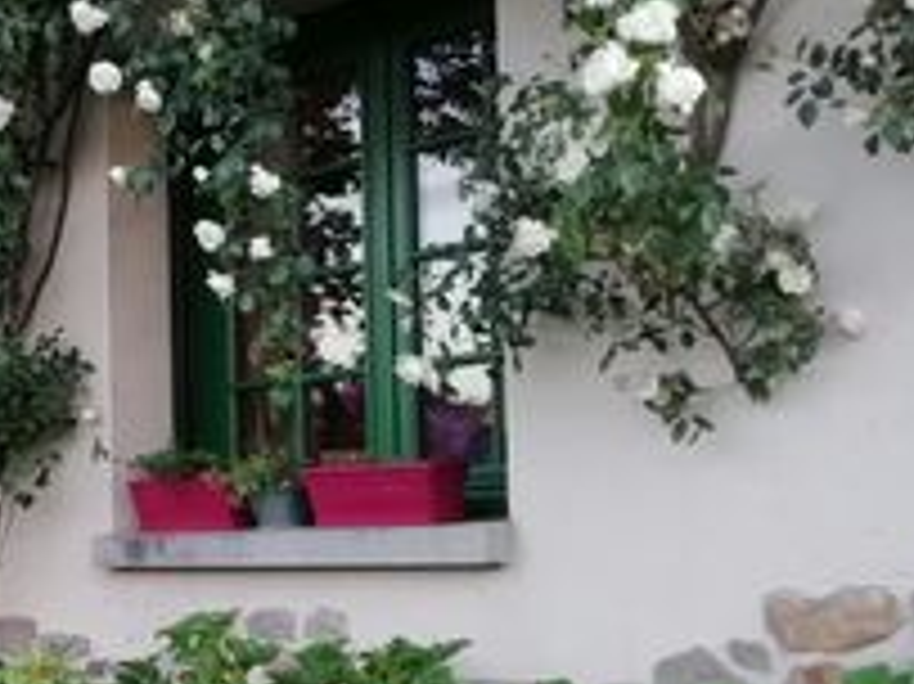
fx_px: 2032
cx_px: -347
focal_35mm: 77
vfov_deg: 19.1
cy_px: 459
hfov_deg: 22.1
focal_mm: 3.21
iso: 100
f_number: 2.2
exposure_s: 1/33.3
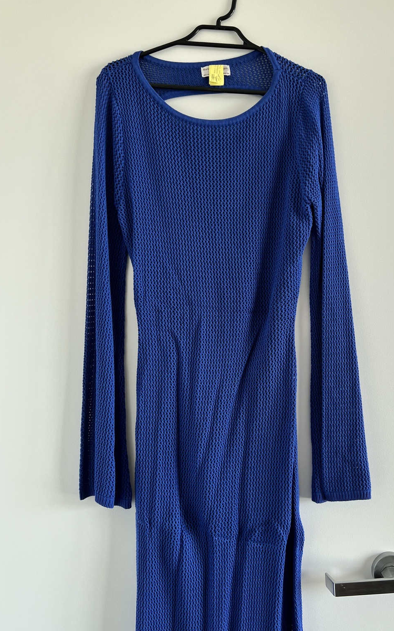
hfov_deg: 43.0
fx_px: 498
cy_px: 316
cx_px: 224
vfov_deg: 64.6
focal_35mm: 29
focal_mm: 5.7
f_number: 1.5
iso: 125
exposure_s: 1/102
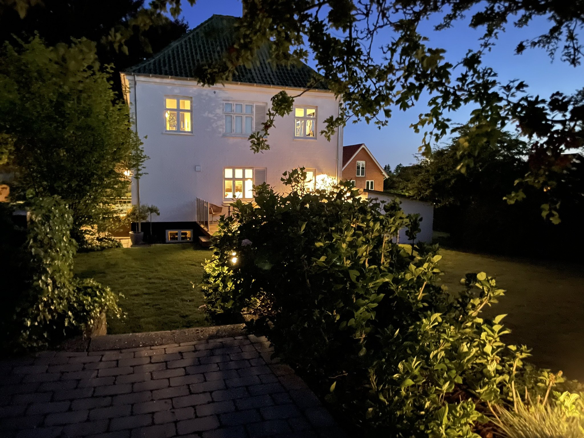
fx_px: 439
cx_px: 292
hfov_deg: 67.3
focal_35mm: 26
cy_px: 219
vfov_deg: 53.1
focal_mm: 4.2
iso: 2000
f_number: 1.6
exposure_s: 1/4
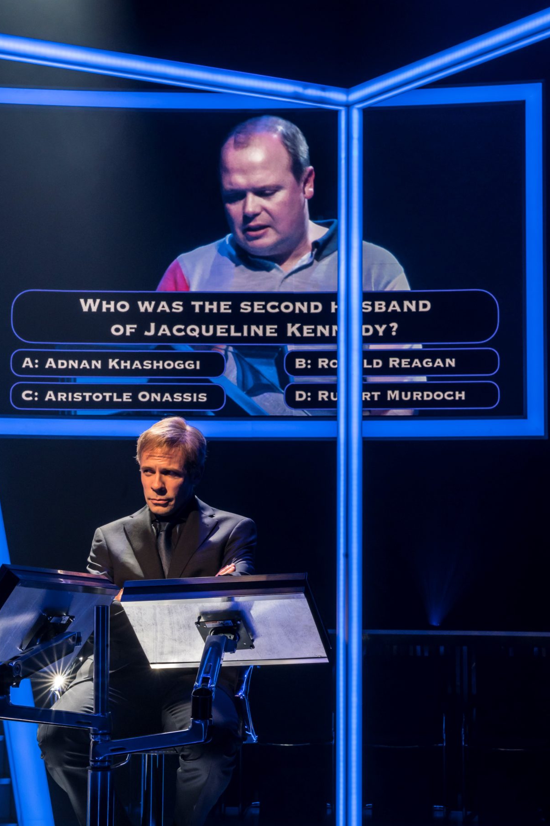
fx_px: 1811
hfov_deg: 17.3
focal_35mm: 79
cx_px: 257
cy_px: 368
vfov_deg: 25.7
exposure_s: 1/80
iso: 2500
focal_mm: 70
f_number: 16
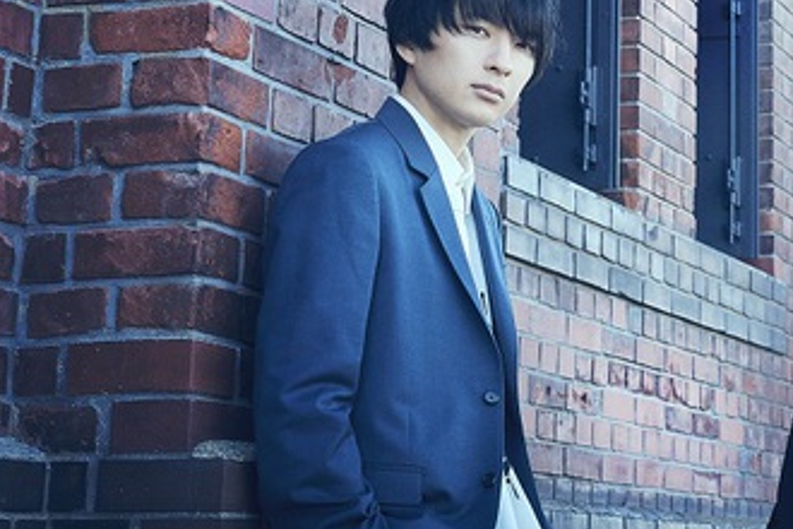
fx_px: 2335
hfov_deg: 18.8
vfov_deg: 12.8
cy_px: 14
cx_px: 779
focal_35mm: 106
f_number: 8
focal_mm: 50
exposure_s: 1/500
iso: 1600
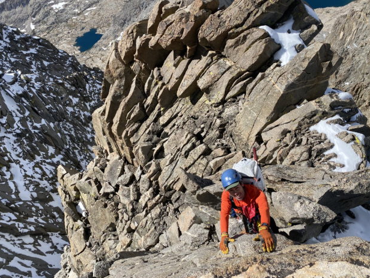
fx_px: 289
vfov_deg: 51.3
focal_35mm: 27
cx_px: 191
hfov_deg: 65.3
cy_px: 135
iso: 32
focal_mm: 4.25
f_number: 1.8
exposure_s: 1/2967
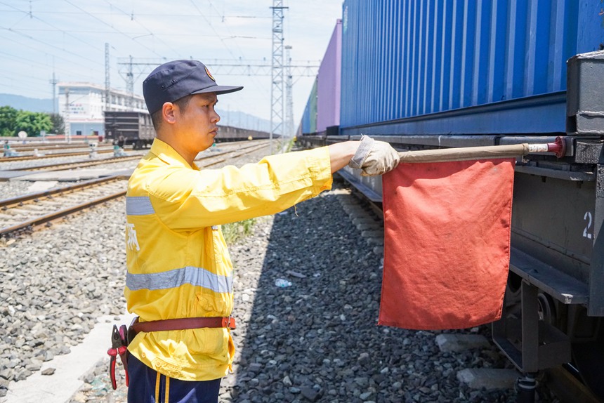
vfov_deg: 36.9
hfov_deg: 53.1
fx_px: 604
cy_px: 202
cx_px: 302
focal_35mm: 36
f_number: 5
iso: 4000
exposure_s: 1/8000
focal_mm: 36
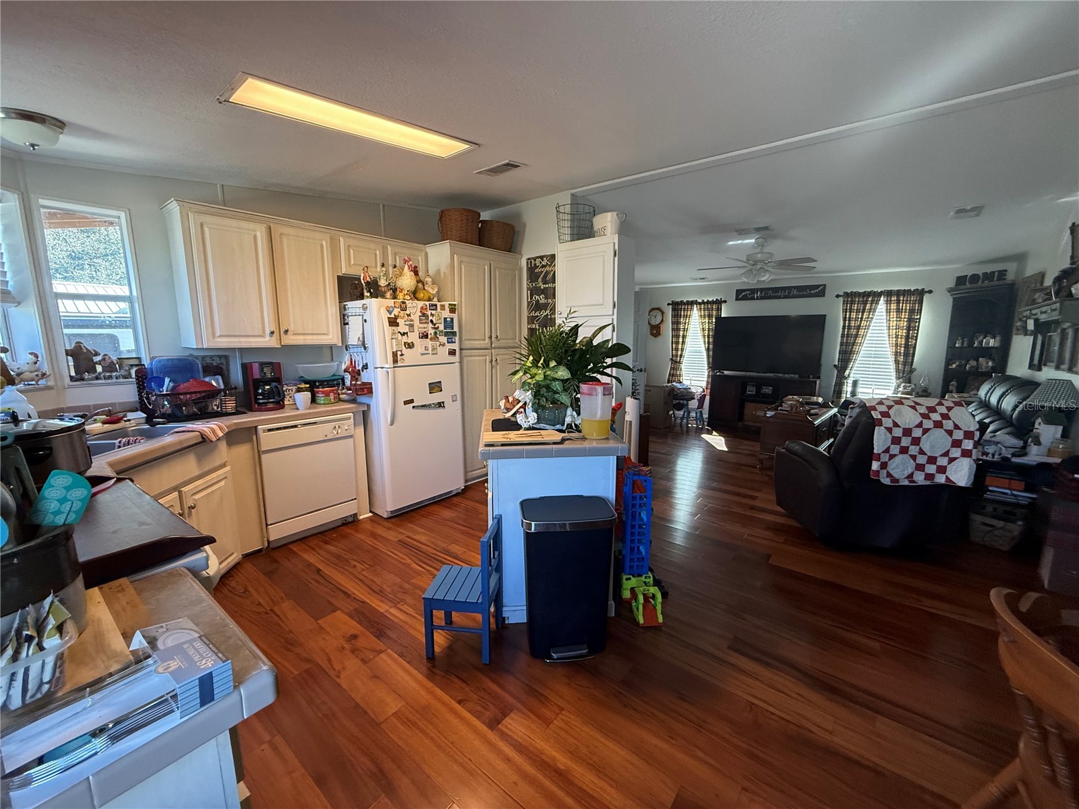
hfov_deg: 102.1
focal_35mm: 14
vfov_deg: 85.7
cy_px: 404
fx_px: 436
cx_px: 540
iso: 320
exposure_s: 1/120
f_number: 2.2
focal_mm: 2.22
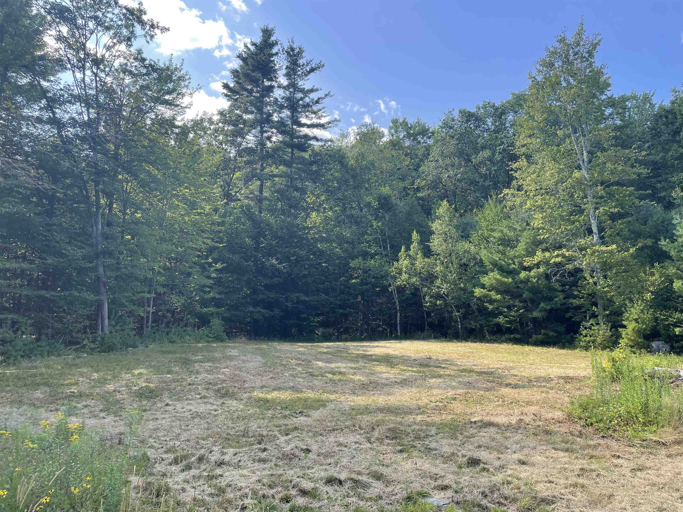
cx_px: 342
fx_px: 513
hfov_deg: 67.3
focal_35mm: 26
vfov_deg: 53.1
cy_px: 256
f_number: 1.6
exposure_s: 1/716
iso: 32
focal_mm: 4.2
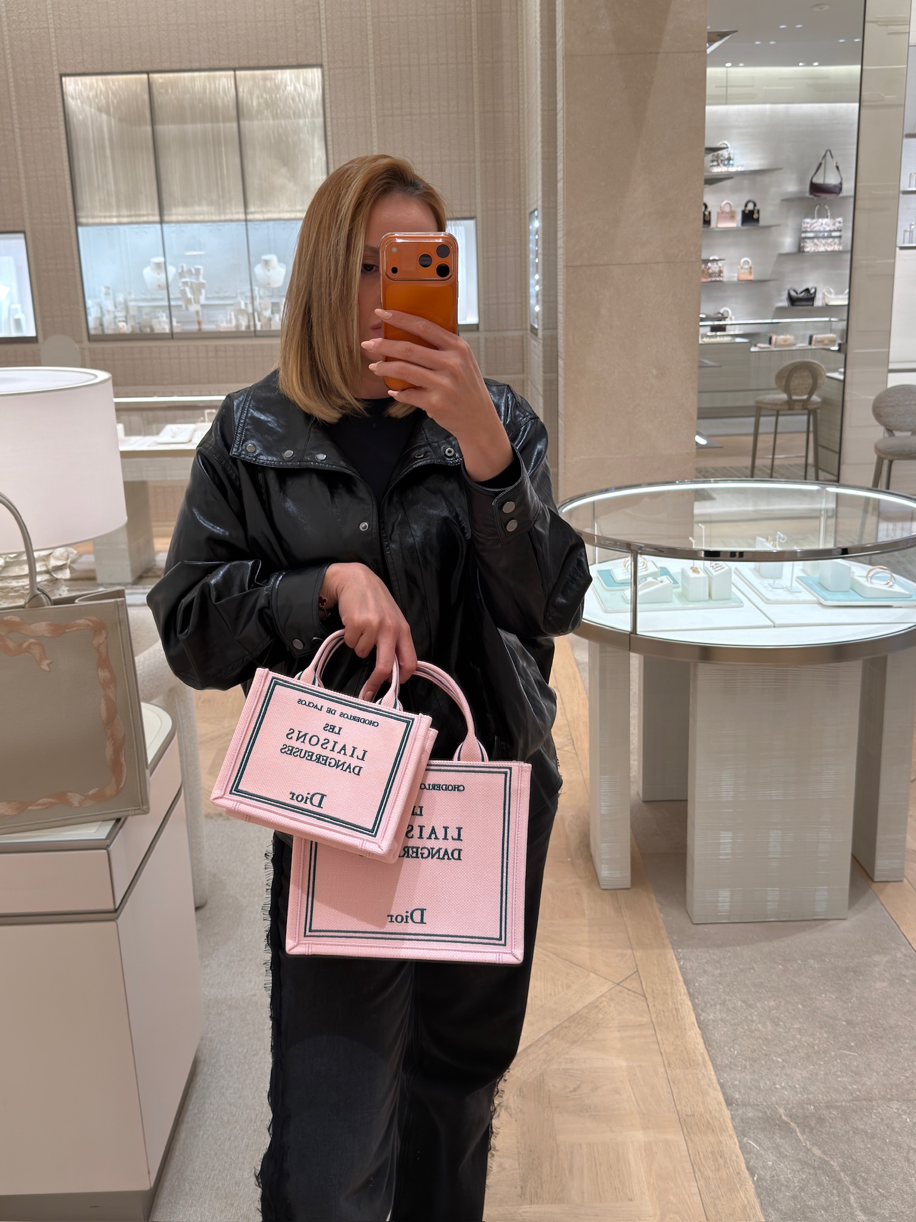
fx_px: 1235
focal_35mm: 35
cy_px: 611
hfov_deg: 40.7
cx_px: 458
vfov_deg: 52.6
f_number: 1.78
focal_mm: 6.76
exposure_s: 1/172
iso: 80
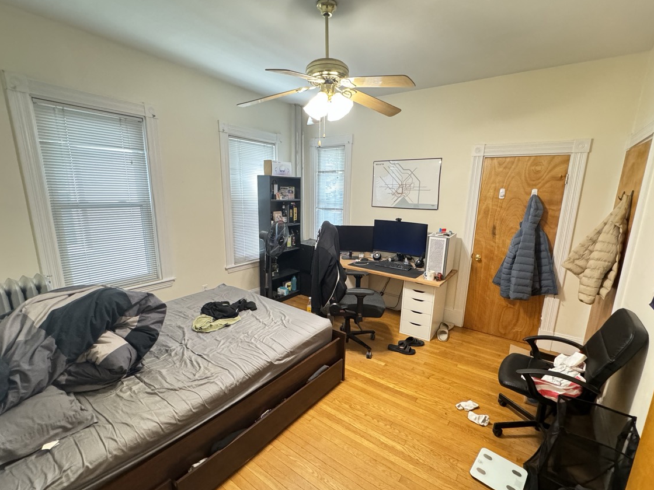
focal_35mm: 16
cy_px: 258
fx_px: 302
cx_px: 335
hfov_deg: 94.5
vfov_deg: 78.0
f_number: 2.2
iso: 1000
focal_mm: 2.22
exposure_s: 1/60
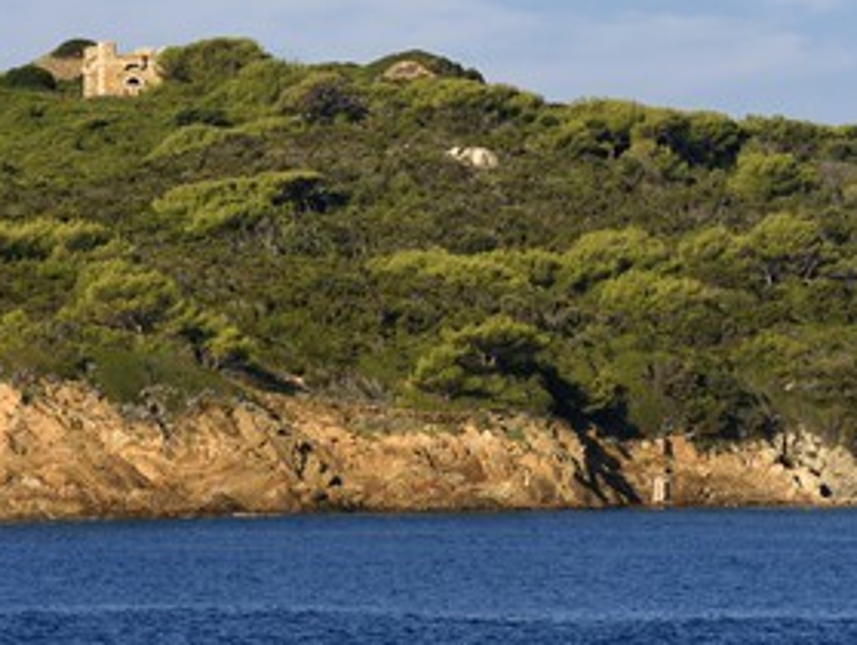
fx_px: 7164
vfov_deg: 5.2
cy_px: 255
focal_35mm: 289
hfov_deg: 6.8
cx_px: 405
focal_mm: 200
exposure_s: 1/640
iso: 200
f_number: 7.1
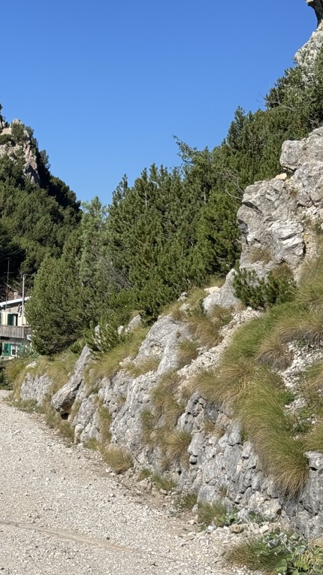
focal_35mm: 70
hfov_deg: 16.6
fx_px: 1066
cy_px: 288
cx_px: -56
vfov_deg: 30.2
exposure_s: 1/4310
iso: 64
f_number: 1.78
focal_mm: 6.76
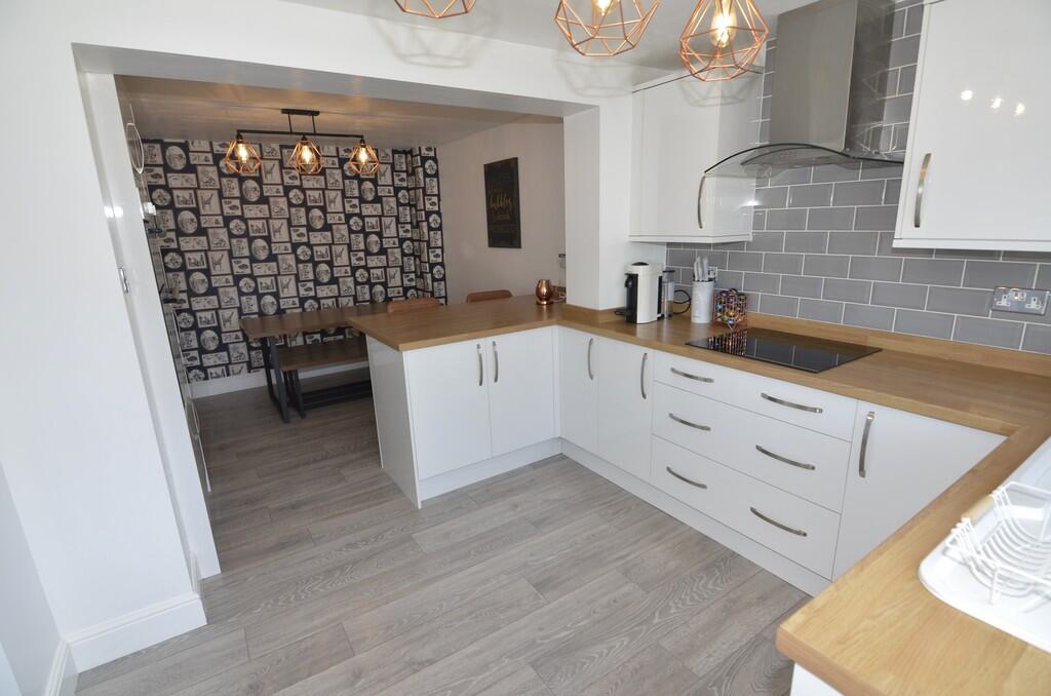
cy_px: 348
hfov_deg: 95.1
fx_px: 481
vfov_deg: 71.8
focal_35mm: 16
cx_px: 526
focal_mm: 11
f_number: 5
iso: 450
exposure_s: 1/60
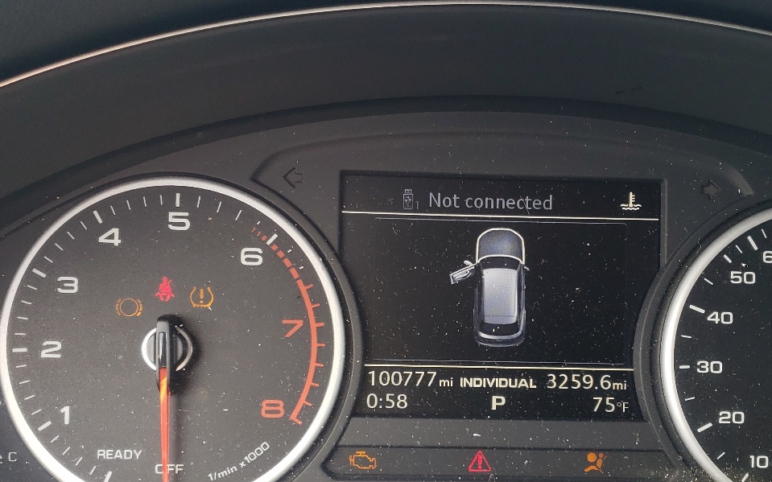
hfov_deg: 43.4
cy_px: 353
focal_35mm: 46
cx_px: 433
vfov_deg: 27.6
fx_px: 968
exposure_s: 1/189
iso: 50
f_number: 1.5
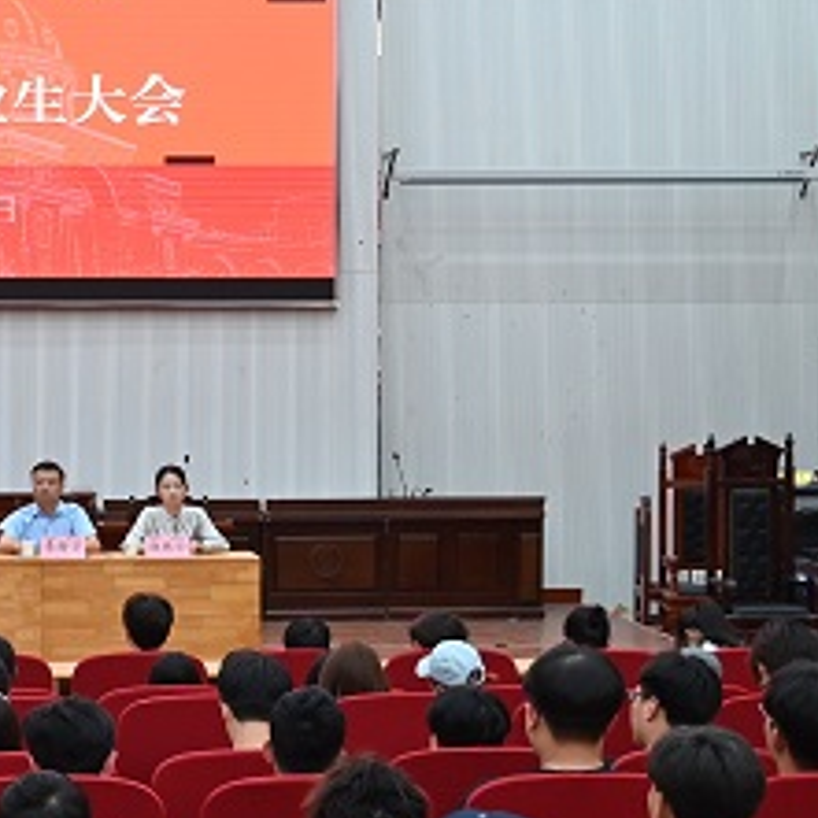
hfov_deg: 18.7
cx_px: -41
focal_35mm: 90
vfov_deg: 19.3
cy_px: 426
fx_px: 2406
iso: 1600
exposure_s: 1/160
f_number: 4
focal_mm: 26.5
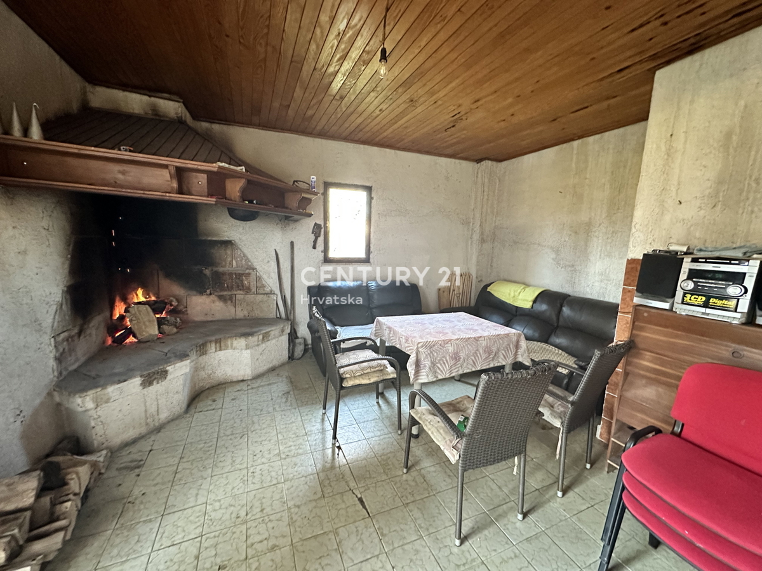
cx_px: 381
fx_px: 308
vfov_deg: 85.7
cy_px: 286
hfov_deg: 102.1
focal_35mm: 14
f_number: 2.2
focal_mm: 2.22
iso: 1000
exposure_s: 1/60
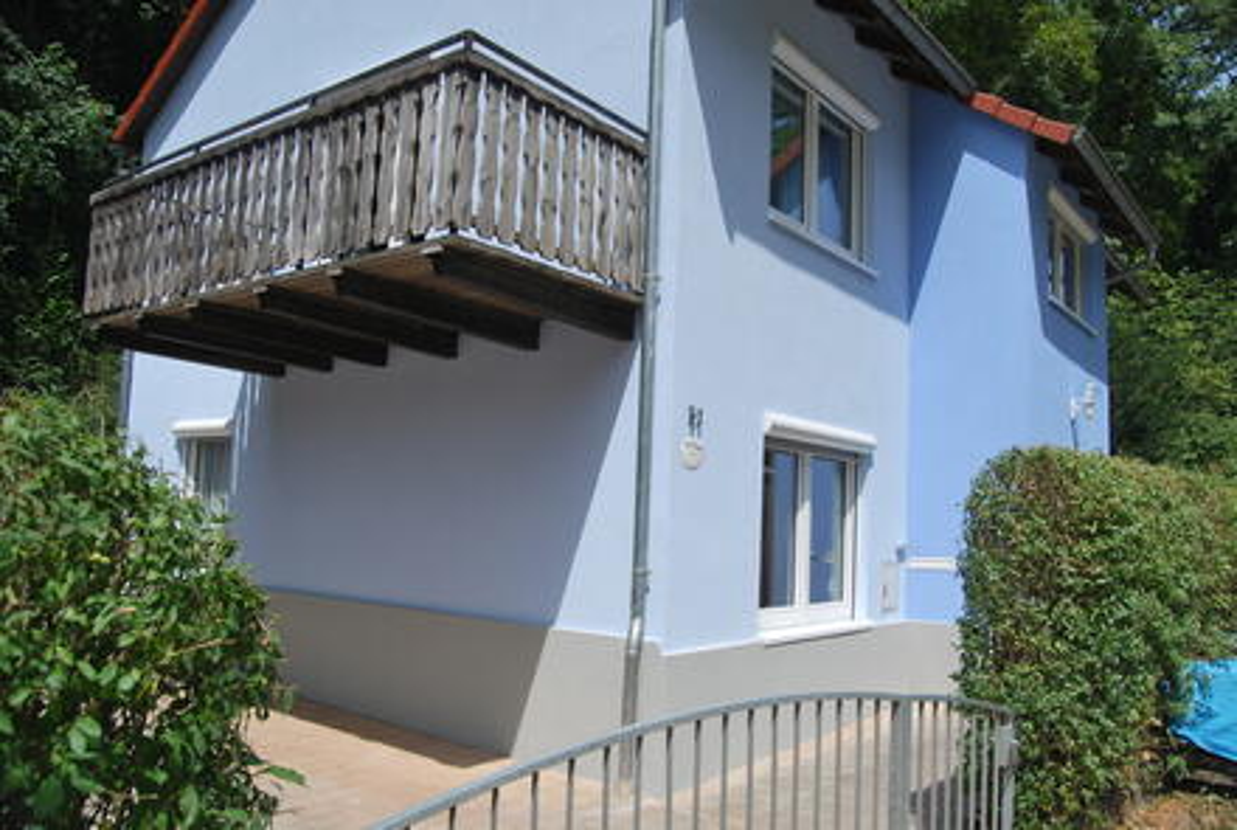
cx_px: 618
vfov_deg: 48.1
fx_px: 929
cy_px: 415
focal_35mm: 27
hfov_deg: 67.3
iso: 100
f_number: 7.1
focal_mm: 18
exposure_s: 1/200
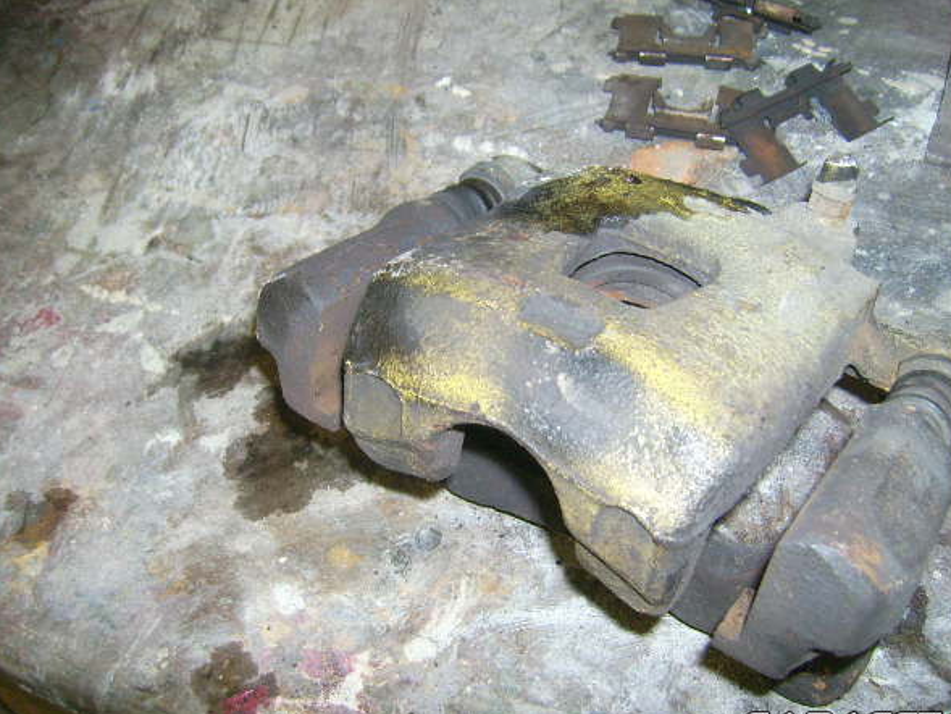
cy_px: 349
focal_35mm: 38
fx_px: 1044
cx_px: 502
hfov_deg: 48.9
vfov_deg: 37.7
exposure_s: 1/60
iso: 100
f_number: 2.8
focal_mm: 5.95
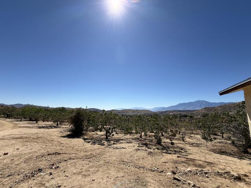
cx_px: 126
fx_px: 102
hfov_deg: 102.1
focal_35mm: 14
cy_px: 94
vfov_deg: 85.7
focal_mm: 2.22
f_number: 2.2
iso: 20
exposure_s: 1/1312
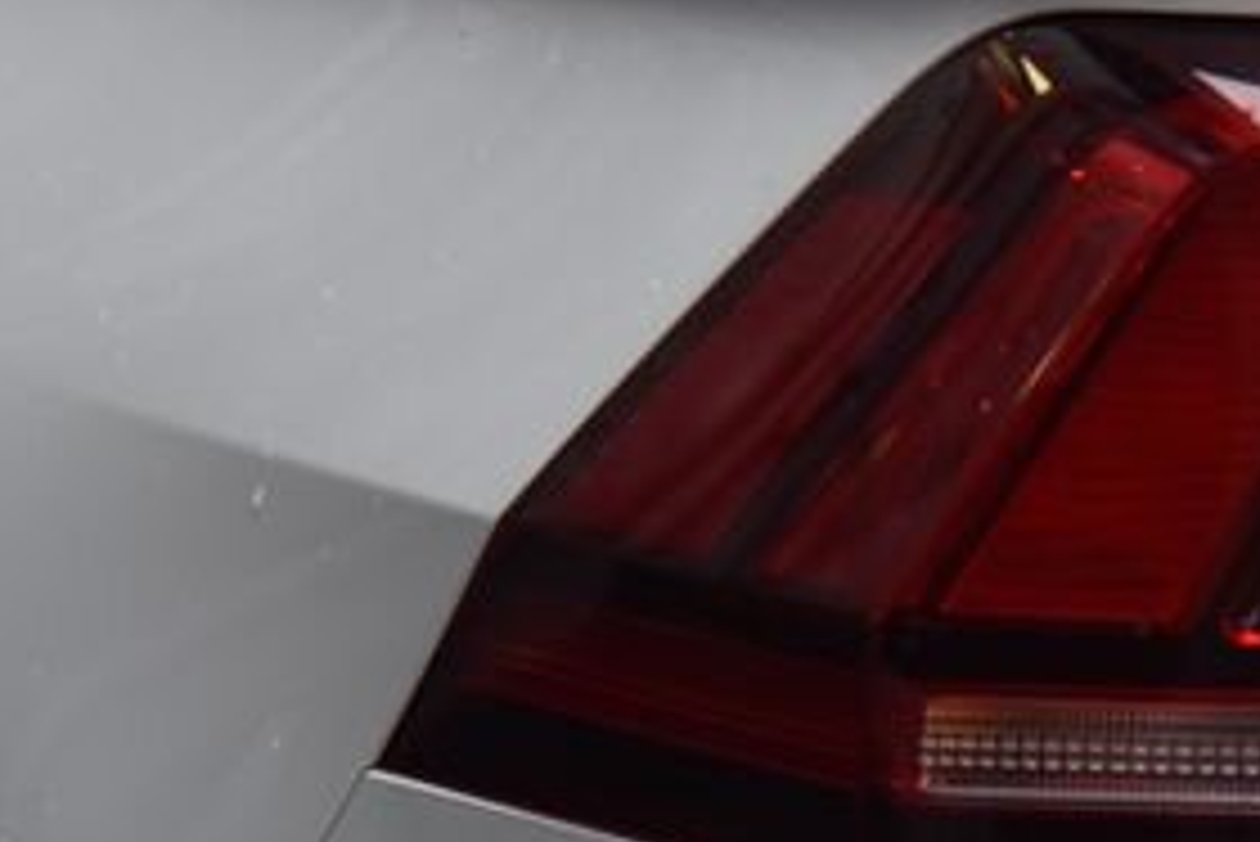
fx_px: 12536
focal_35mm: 358
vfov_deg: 3.8
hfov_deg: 5.8
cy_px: 126
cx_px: 783
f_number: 4.5
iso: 500
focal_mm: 98
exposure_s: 1/60
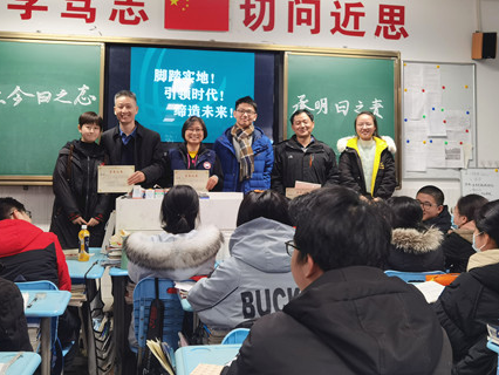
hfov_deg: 48.9
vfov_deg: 37.6
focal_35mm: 38
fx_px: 548
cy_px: 151
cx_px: 231
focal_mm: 6.71
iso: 125
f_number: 1.9
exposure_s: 1/100
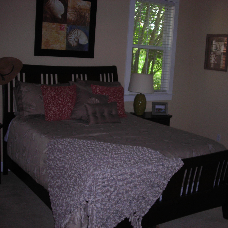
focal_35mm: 45
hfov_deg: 37.4
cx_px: 141
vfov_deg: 37.6
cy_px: 114
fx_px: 335
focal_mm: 6.3
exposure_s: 1/60.1
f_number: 3.2
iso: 99
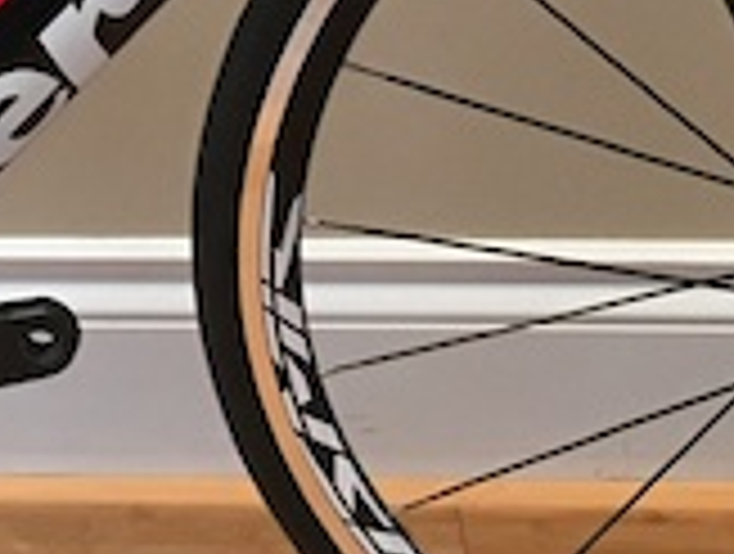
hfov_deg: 13.6
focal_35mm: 142
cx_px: -23
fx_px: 3018
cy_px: -95
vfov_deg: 10.3
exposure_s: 1/30
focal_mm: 4.15
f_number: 2.2
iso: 125
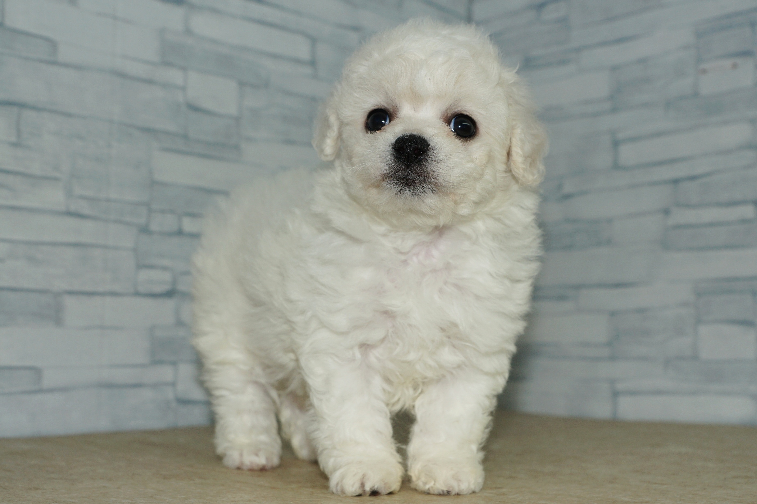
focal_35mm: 45
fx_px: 946
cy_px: 252
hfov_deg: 43.6
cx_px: 378
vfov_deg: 29.8
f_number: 5.6
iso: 100
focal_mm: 30
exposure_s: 1/160
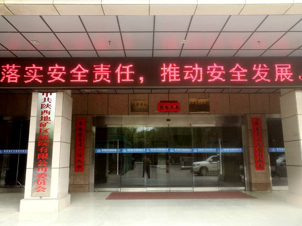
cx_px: 151
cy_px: 113
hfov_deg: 61.7
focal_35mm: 29
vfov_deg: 48.2
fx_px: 253
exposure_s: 1/126
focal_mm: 3.95
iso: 50
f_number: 1.8
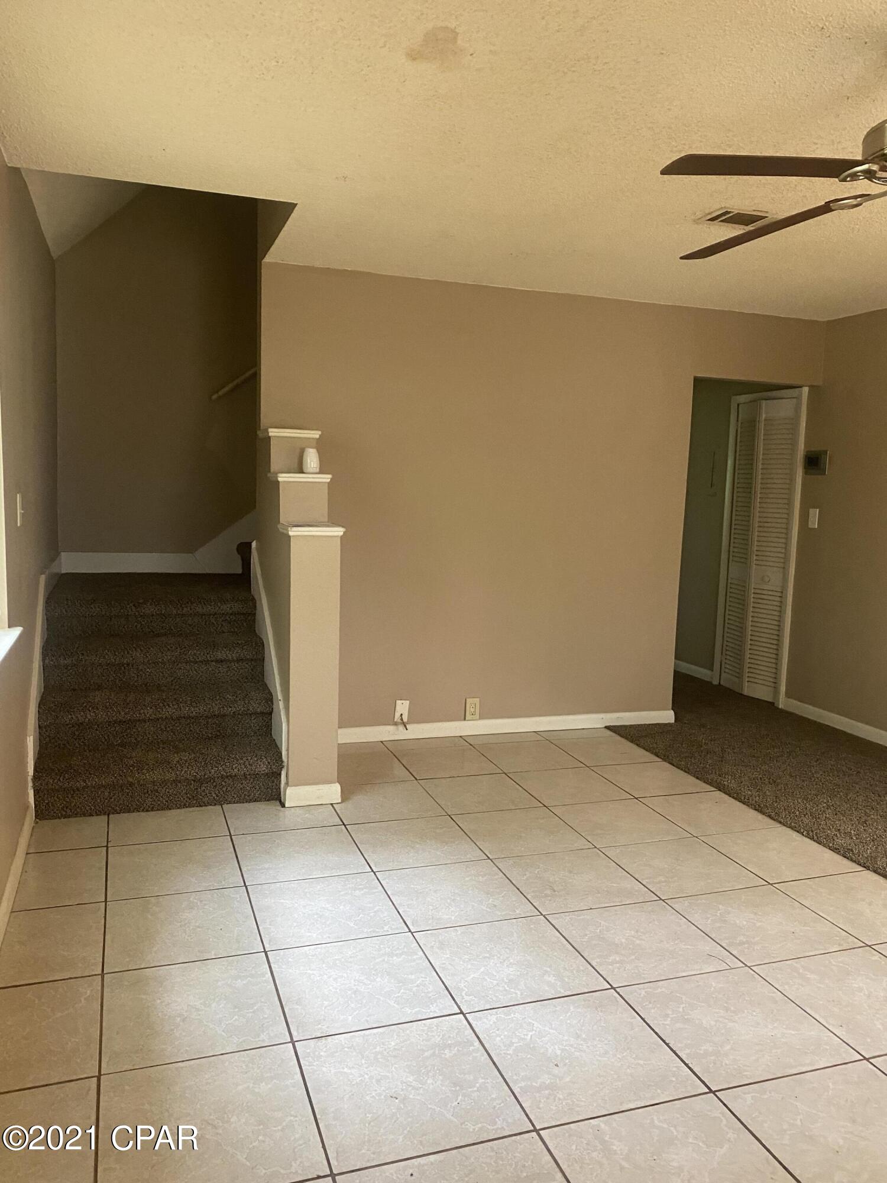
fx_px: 888
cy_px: 592
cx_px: 444
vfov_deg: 67.3
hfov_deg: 53.1
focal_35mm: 26
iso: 320
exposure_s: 1/60
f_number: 1.8
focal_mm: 4.25
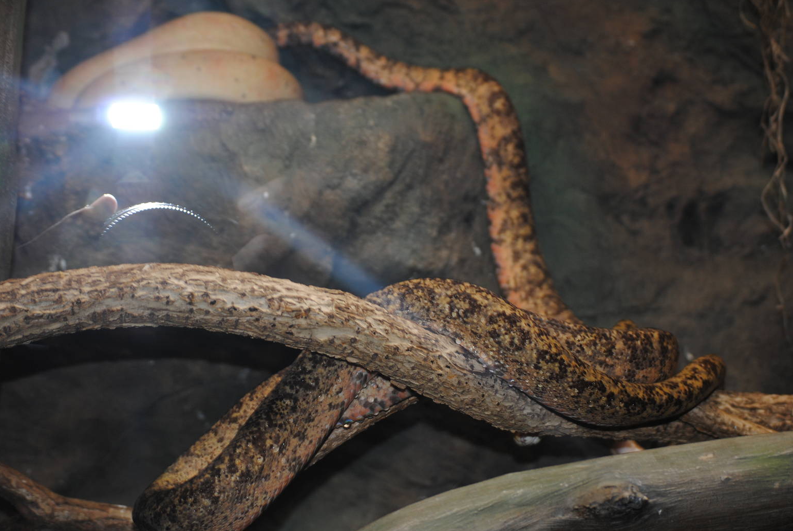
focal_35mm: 86
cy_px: 269
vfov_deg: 16.0
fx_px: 1886
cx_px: 408
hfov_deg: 23.7
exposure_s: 1/60
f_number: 4
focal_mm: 55
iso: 200
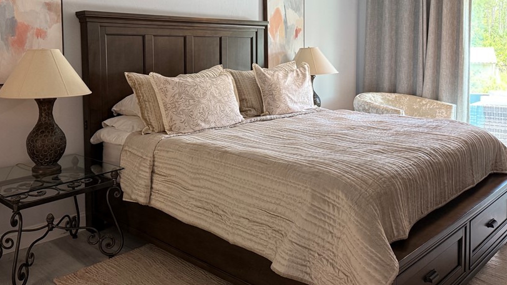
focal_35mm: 33
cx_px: 188
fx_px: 444
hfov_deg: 58.7
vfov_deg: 35.0
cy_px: 80
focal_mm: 6.76
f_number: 1.78
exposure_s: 1/60
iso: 320
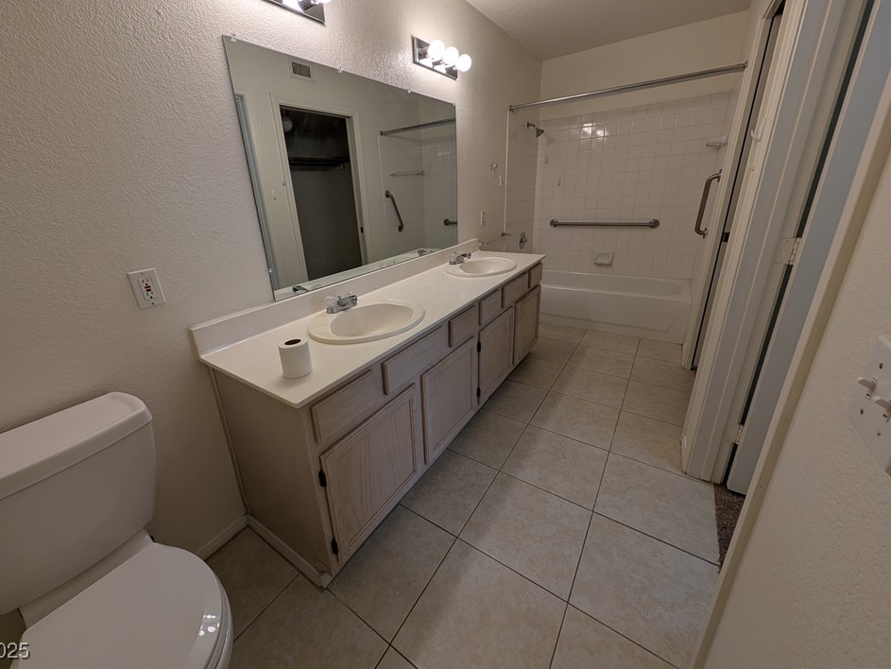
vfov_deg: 89.8
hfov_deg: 106.0
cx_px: 416
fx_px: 335
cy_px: 309
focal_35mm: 13
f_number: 1.7
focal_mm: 2.02
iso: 53
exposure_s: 1/125
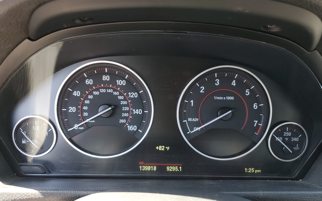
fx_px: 246
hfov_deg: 66.5
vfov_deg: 44.5
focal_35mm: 28
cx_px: 162
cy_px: 111
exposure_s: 1/120
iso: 70
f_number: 1.5
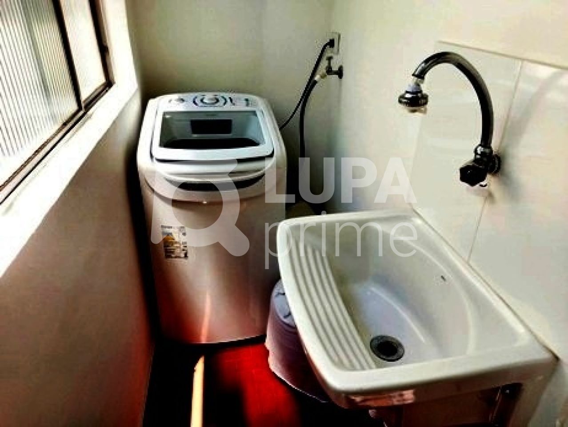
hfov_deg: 71.6
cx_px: 284
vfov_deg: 56.9
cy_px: 214
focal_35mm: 24
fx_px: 394
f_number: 1.8
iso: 32
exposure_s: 1/263
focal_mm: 5.23
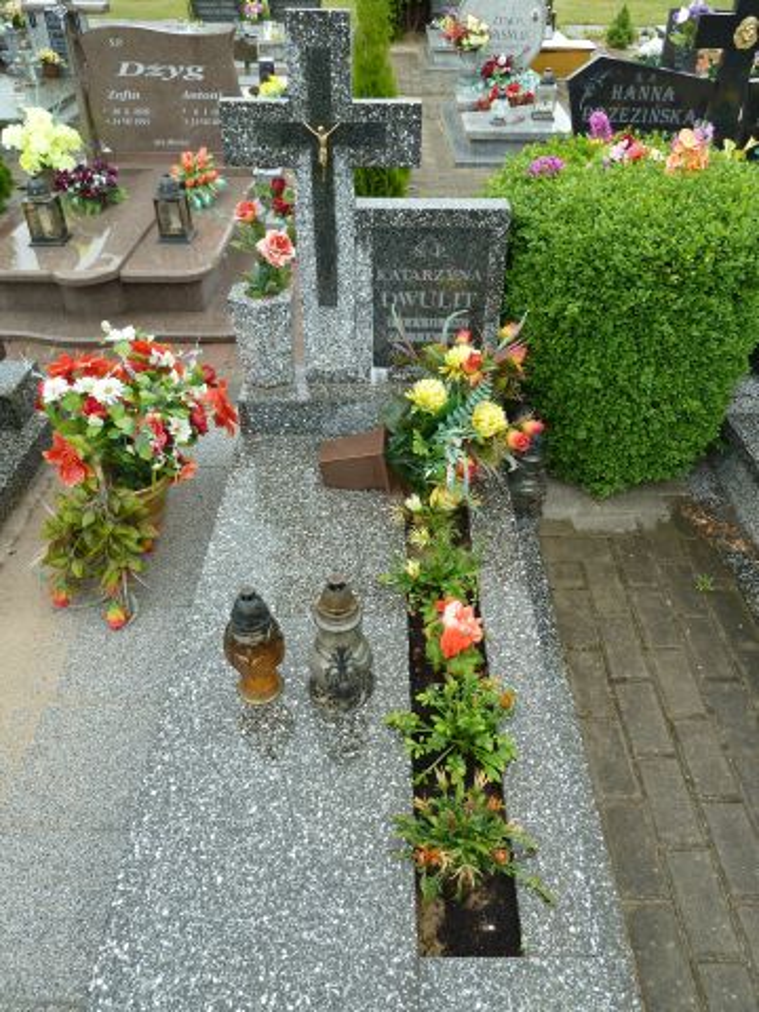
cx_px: 380
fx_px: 731
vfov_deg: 69.4
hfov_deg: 54.9
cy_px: 506
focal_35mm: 25
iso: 80
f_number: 3.3
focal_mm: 4.1
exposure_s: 1/100
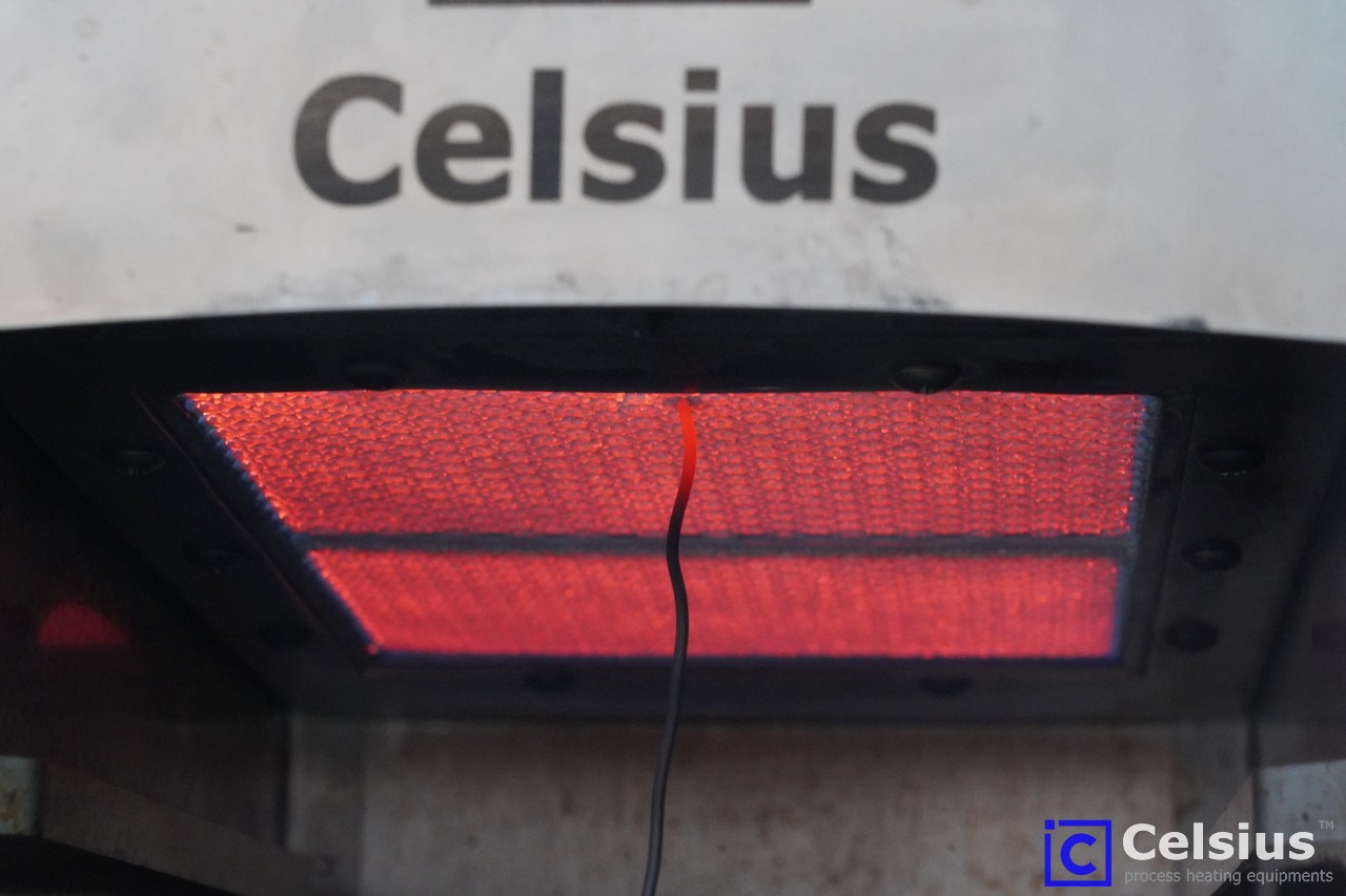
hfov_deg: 19.6
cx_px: 673
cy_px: 448
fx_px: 3888
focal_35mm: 104
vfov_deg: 13.2
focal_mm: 104
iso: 12800
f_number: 14
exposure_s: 1/40
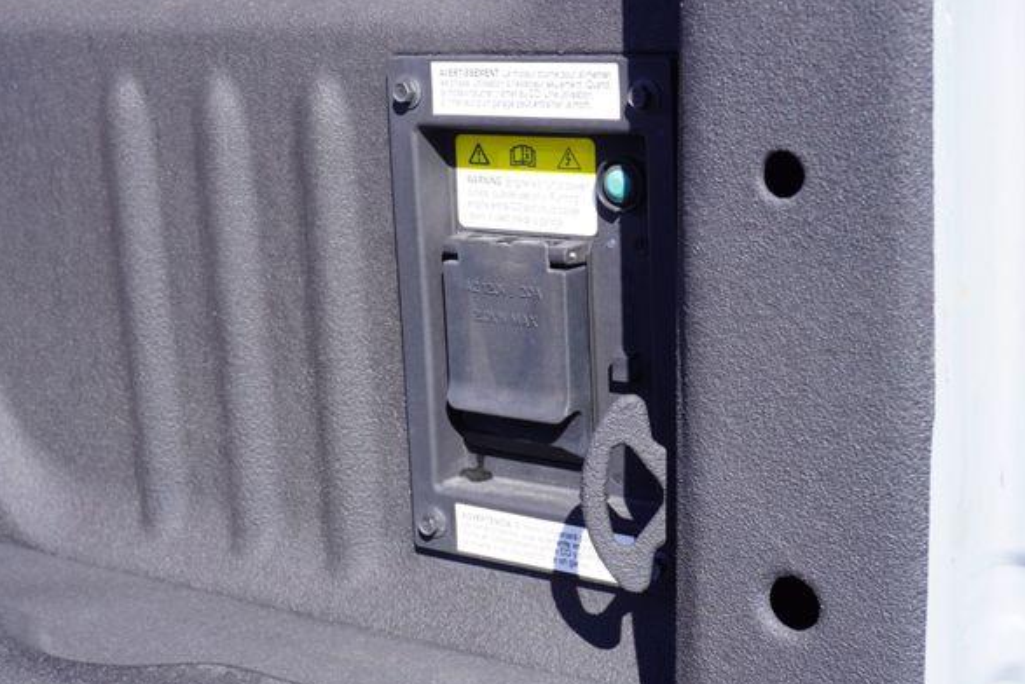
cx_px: 524
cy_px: 356
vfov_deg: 22.4
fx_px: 1725
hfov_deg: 33.1
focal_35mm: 61
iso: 100
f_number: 8
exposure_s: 1/100
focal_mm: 37
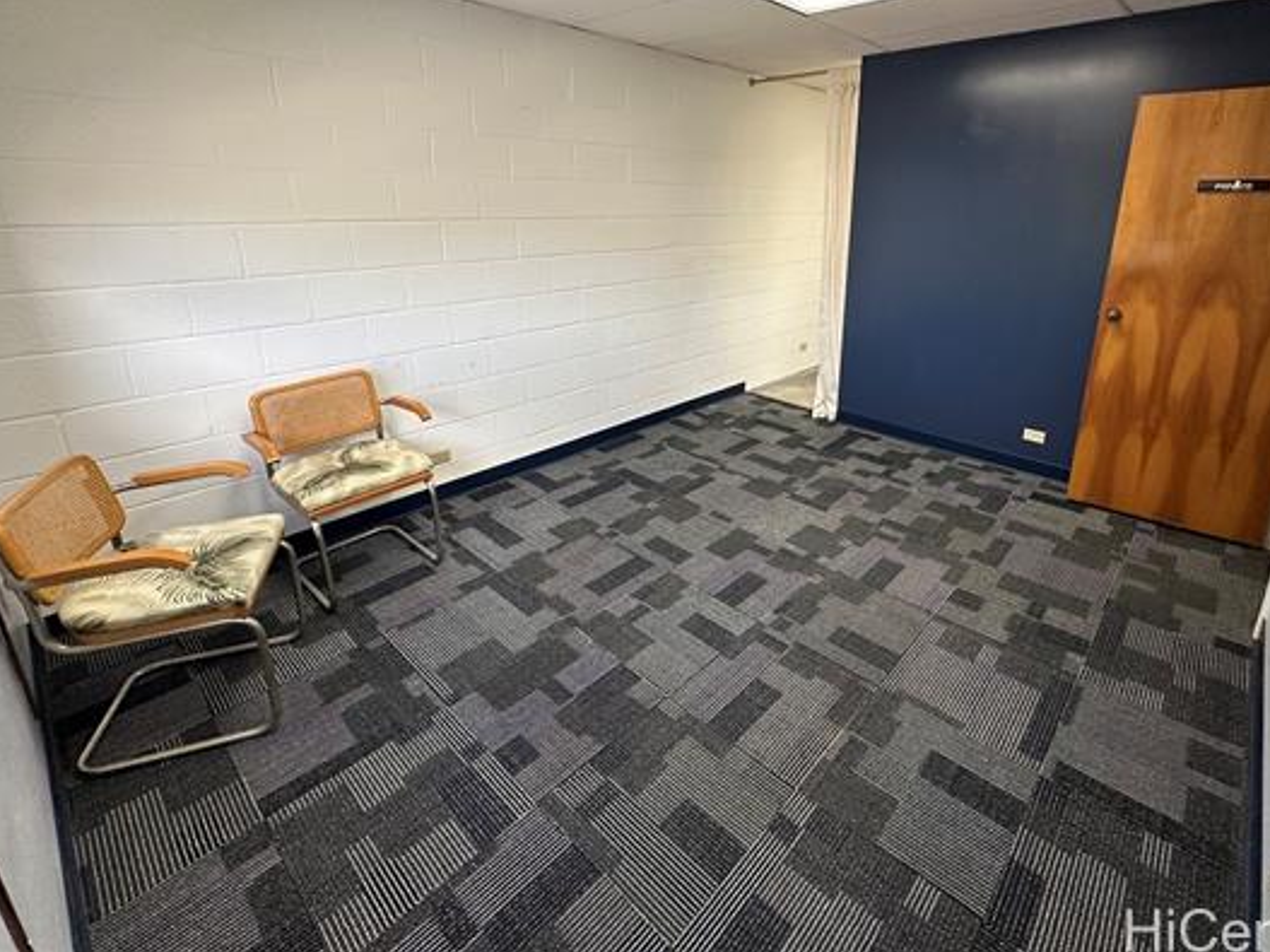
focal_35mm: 17
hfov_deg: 90.7
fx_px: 624
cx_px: 709
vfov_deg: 73.8
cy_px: 376
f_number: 2.2
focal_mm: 2.22
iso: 320
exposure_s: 1/120
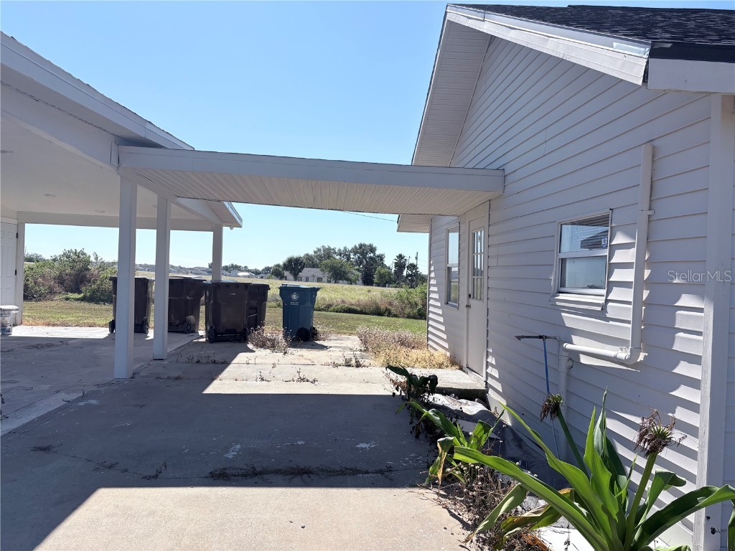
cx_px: 368
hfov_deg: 67.3
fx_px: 552
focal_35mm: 26
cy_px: 276
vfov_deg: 53.1
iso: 50
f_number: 1.6
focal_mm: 5.96
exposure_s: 1/4329
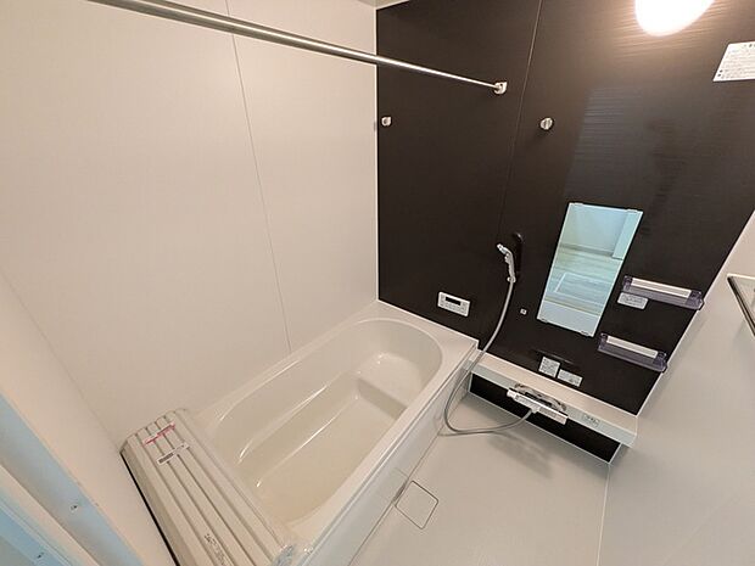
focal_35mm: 14
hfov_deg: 102.1
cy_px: 283
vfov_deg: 85.7
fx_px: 305
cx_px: 378
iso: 396
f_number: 2.2
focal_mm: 1.83
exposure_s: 1/50
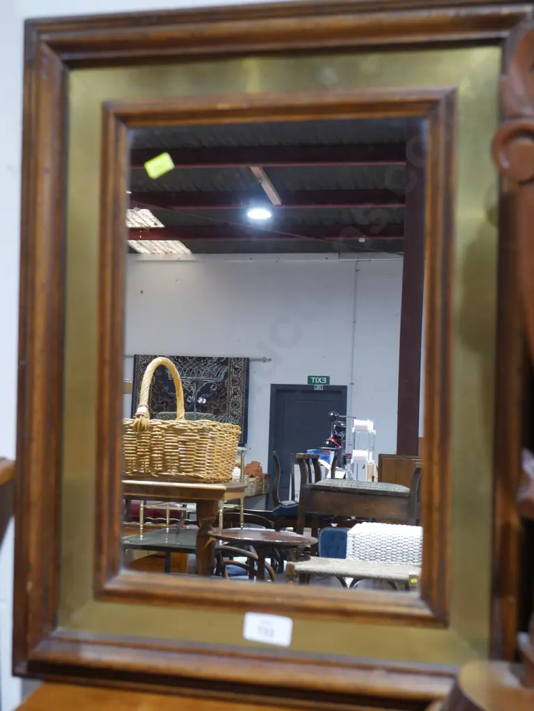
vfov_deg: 39.6
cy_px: 356
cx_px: 267
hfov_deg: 30.3
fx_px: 986
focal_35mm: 48
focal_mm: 24
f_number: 5.2
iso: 1250
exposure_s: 1/60
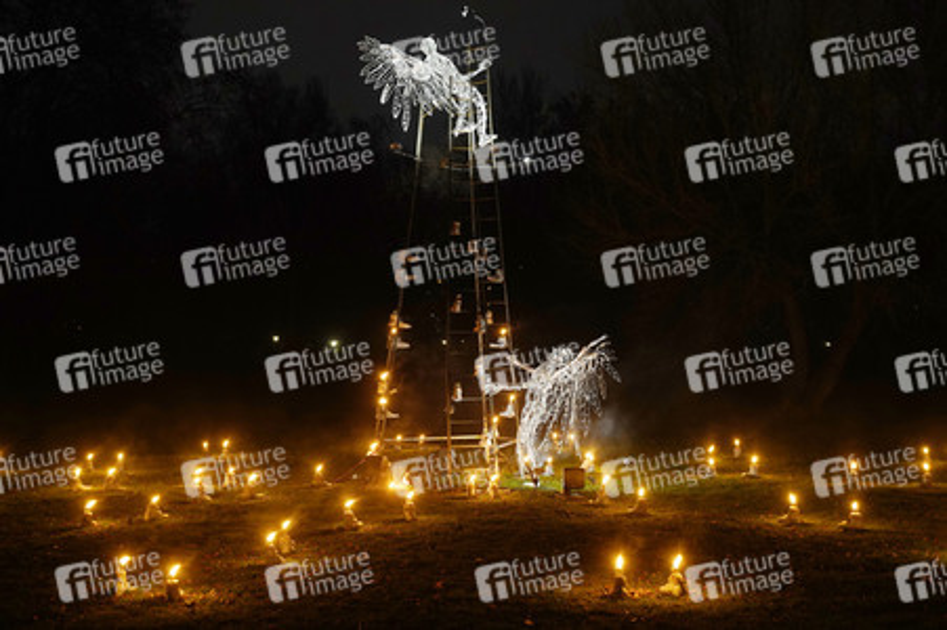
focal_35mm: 49
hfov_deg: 40.4
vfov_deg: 27.5
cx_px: 474
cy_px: 315
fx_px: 1288
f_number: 4
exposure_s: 1/10
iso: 1600
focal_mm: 49
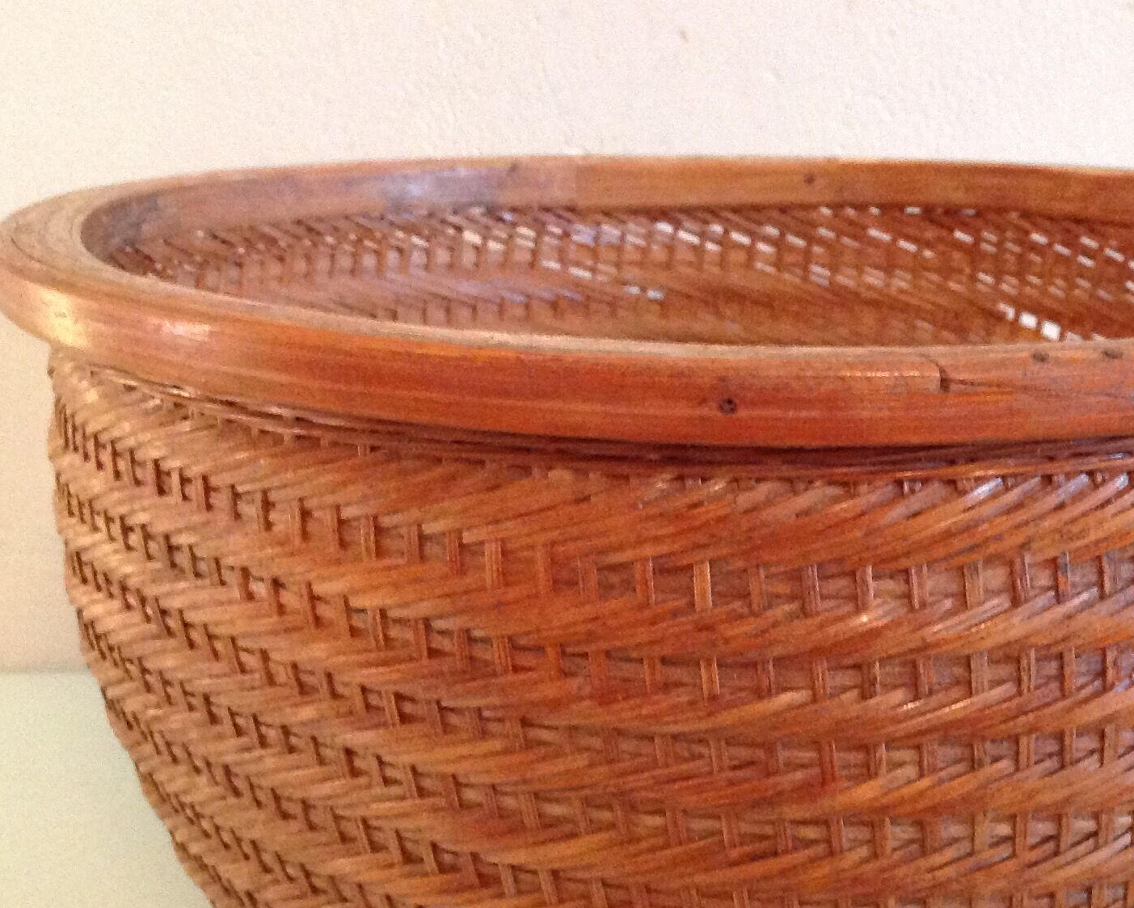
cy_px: 566
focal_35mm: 63
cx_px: 770
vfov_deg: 24.2
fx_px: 2115
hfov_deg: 29.8
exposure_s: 1/15
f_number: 2.4
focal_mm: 4.28
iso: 500
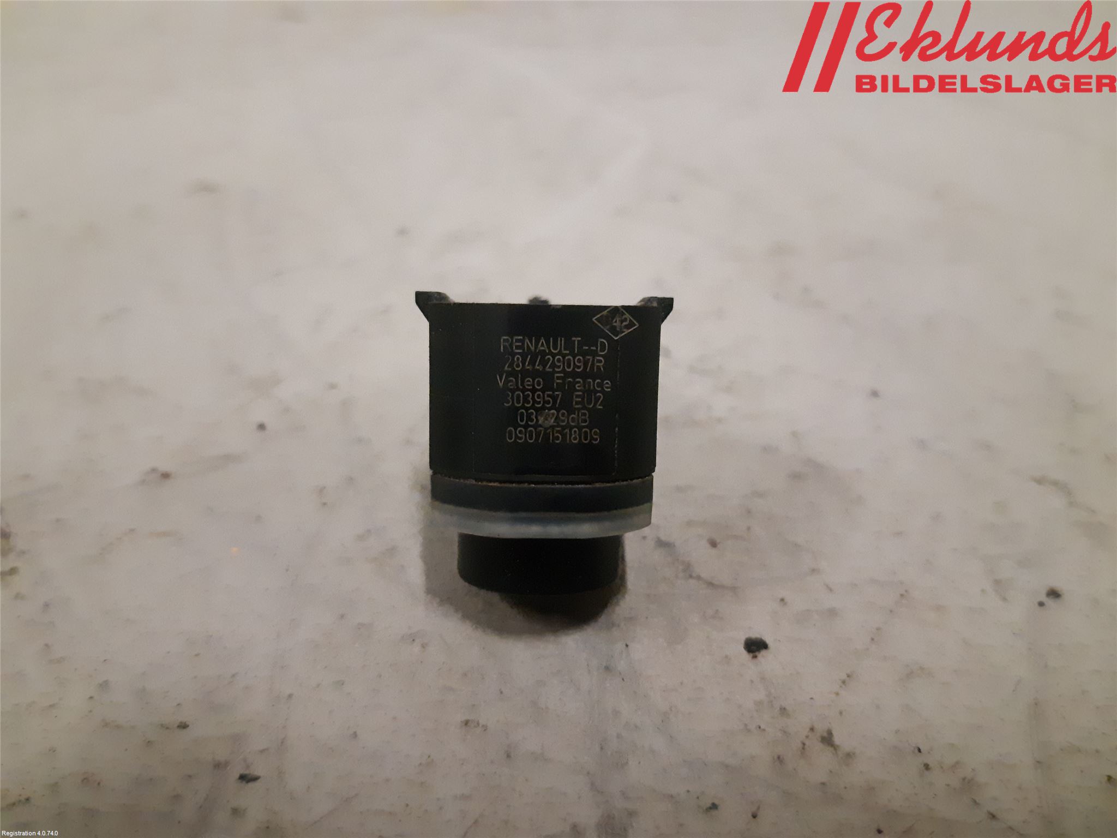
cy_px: 419
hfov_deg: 67.3
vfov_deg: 53.1
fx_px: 839
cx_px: 558
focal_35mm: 26
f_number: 1.7
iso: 800
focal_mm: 3.93
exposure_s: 1/174
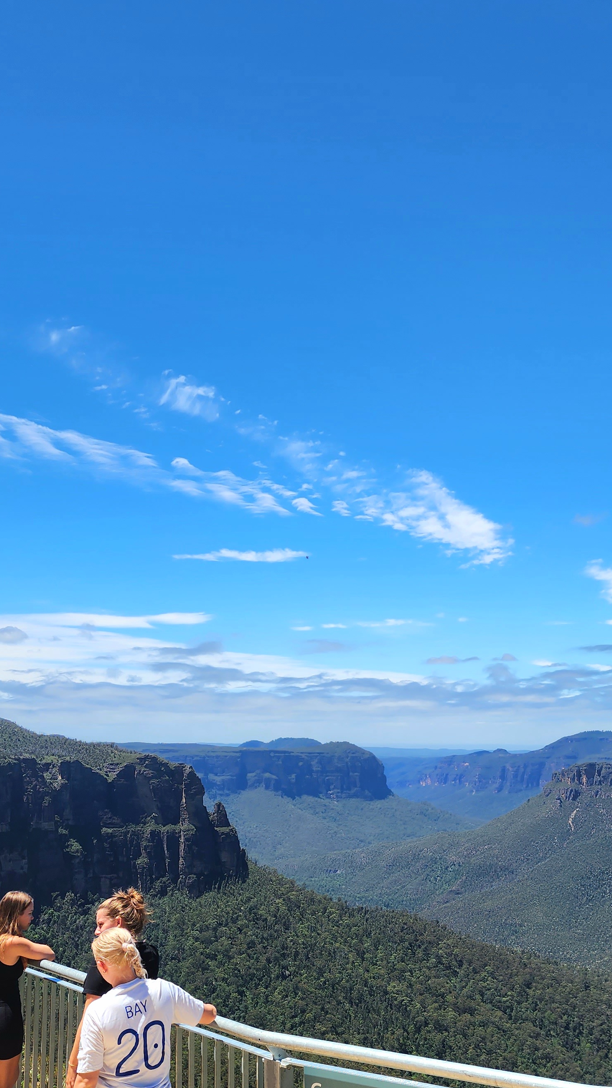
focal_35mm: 38
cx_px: 253
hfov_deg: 31.1
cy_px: 664
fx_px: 1096
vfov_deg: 52.3
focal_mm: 6.4
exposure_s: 1/1667
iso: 12
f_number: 1.8
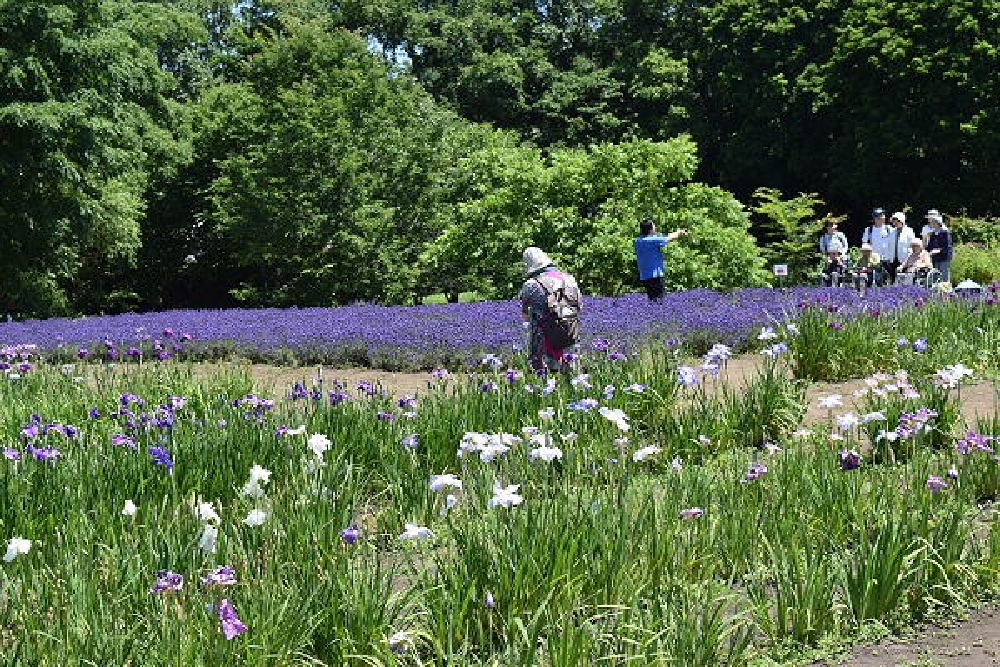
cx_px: 500
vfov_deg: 22.6
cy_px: 334
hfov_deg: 33.4
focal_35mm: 60
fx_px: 1667
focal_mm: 40
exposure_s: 1/250
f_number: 8
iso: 200
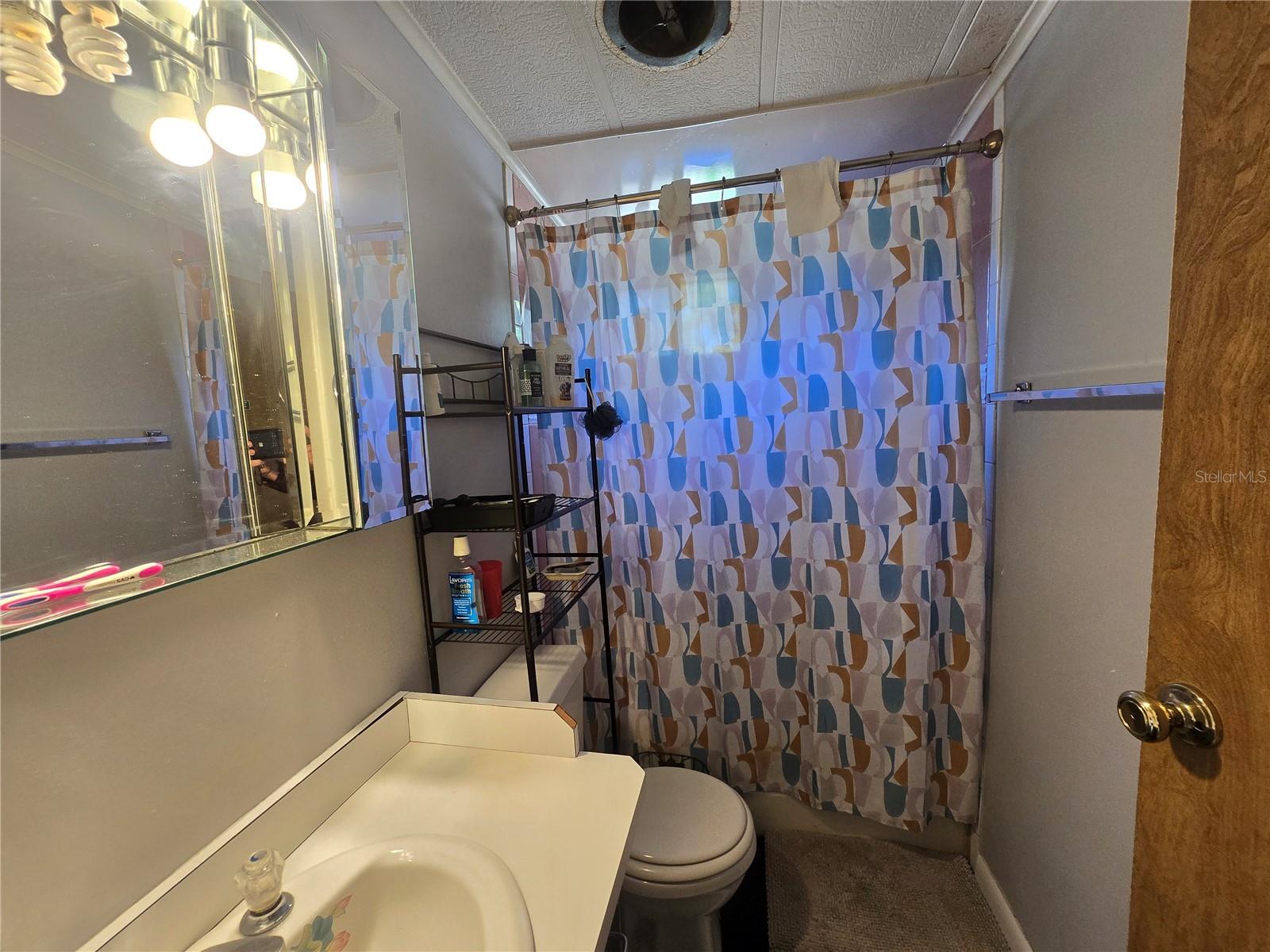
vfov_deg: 89.9
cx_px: 635
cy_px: 476
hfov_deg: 106.2
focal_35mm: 13
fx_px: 477
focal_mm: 2.2
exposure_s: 1/60
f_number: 2.2
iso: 125
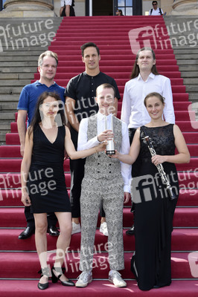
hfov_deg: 24.6
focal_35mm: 55
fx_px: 455
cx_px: 99
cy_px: 148
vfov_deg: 36.3
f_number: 10
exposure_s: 1/100
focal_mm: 55
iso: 200
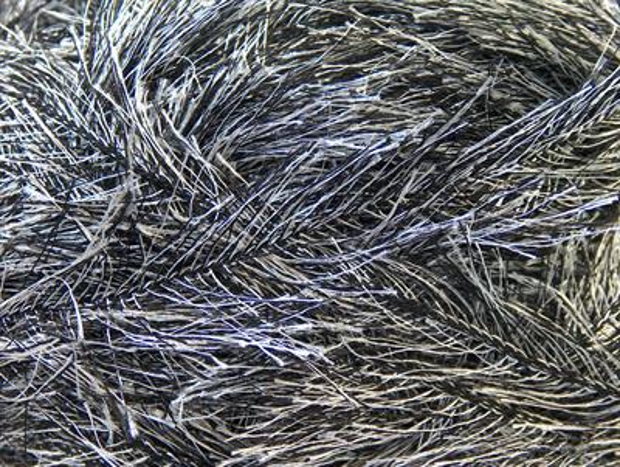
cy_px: 234
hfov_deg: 27.0
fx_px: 1291
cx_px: 310
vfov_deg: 20.5
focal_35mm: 72
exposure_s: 1/12.2
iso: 200
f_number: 2.9
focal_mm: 14.73
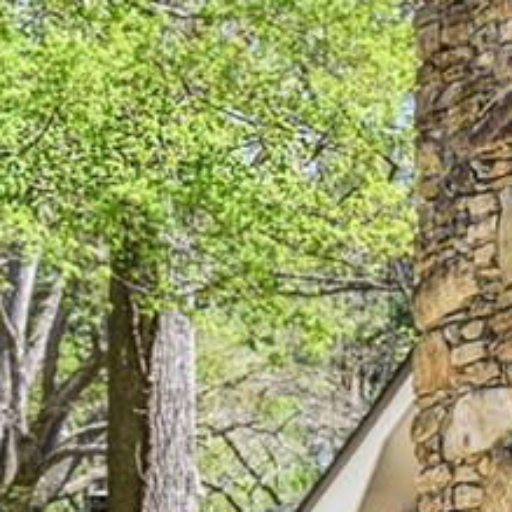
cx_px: 954
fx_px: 3330
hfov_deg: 8.4
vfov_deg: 8.7
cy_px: 516
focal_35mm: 199
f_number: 6.3
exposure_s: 1/160
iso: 400
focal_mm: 50
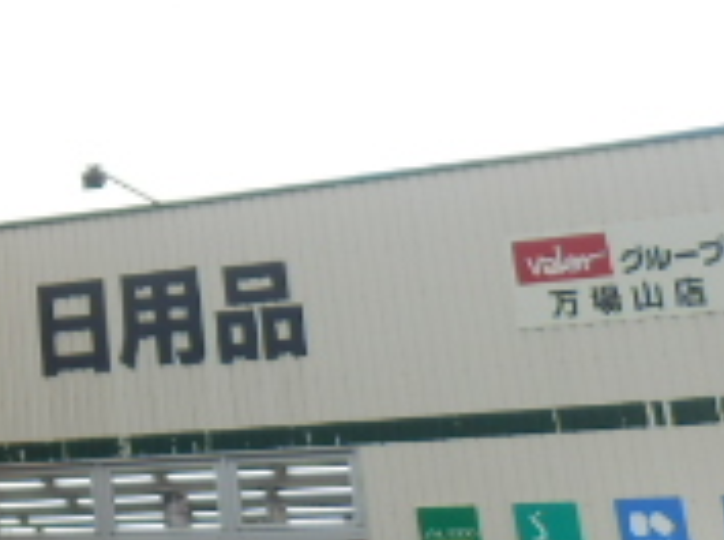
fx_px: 1816
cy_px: -155
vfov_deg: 16.1
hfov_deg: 20.3
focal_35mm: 87
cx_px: -262
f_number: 3
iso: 80
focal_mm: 4.2
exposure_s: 1/160
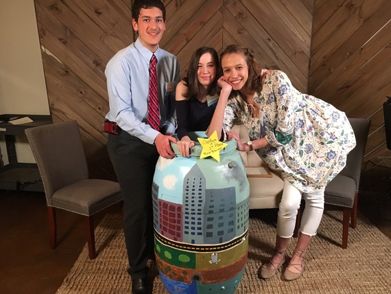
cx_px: 196
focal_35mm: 29
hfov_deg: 61.6
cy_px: 147
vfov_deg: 48.3
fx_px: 328
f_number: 2.2
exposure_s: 1/30
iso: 250
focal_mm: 4.15
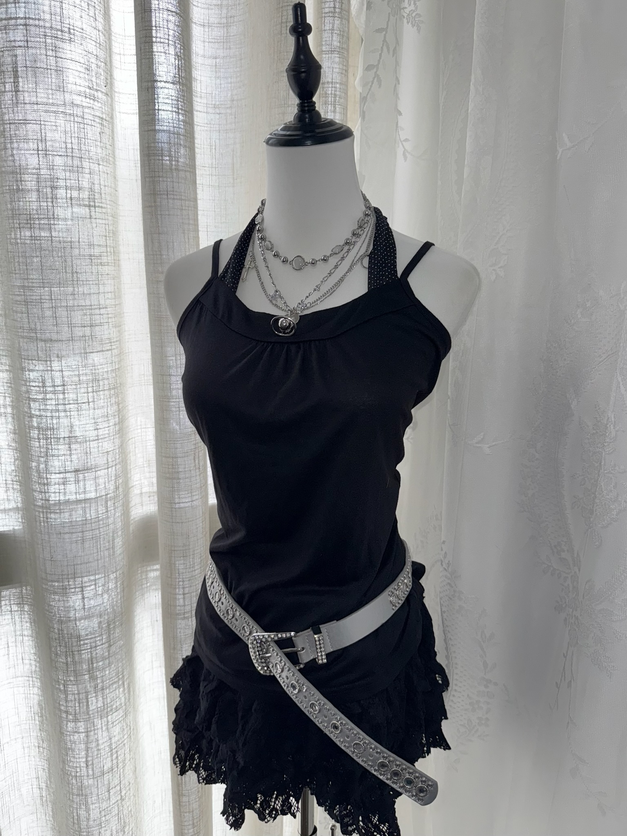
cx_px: 314
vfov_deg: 71.6
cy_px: 418
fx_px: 580
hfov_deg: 56.8
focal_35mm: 24
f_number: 1.78
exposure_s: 1/377
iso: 160
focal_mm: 6.76
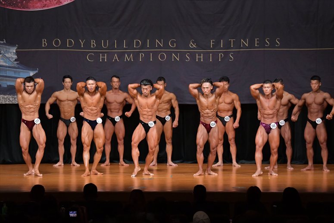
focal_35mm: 147
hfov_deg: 14.0
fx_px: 1363
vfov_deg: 9.3
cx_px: 167
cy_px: 112
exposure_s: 1/400
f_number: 5.6
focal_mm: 98
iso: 5000
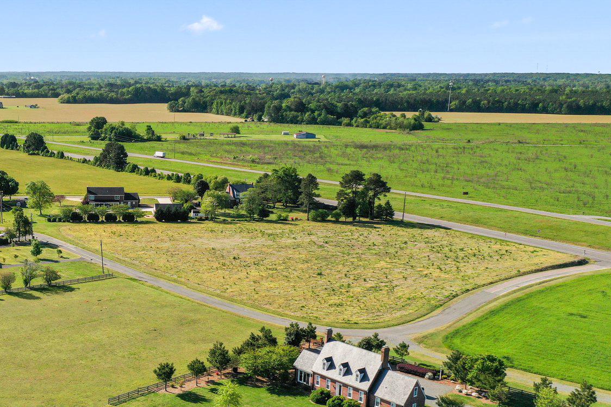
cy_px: 299
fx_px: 865
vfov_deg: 26.2
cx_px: 104
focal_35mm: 51
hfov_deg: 37.2
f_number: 4
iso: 100
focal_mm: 10.26
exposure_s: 1/80
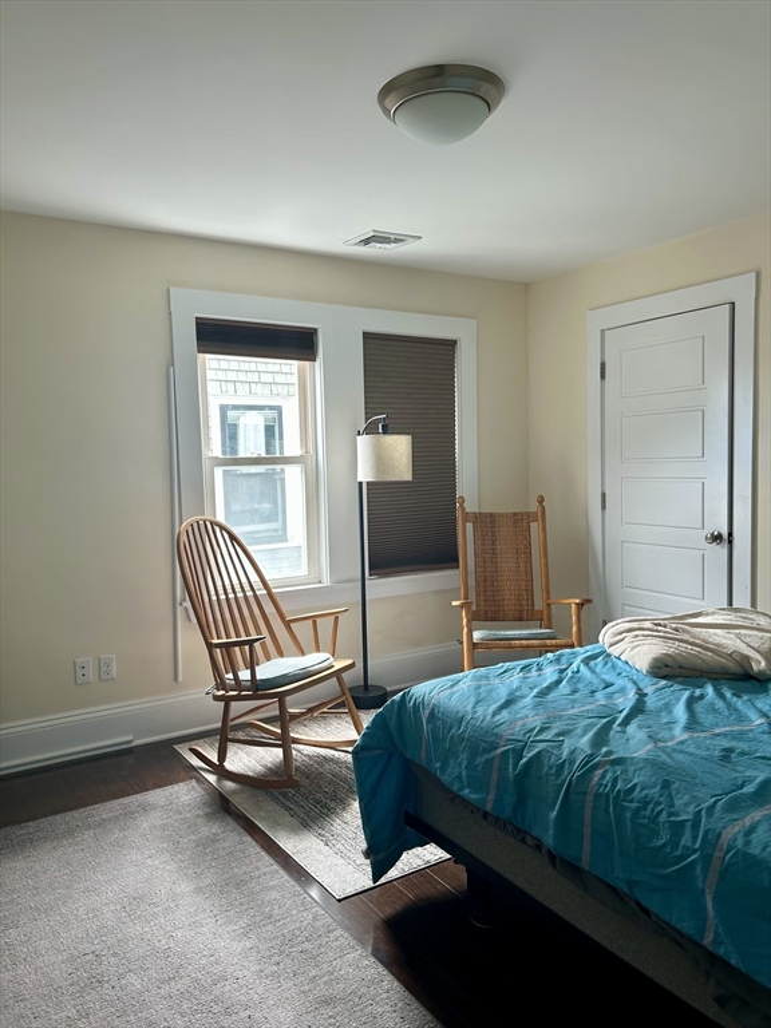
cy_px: 514
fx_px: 772
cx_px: 386
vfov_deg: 67.3
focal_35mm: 26
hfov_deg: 53.1
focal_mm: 5.7
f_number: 1.5
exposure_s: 1/121
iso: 64
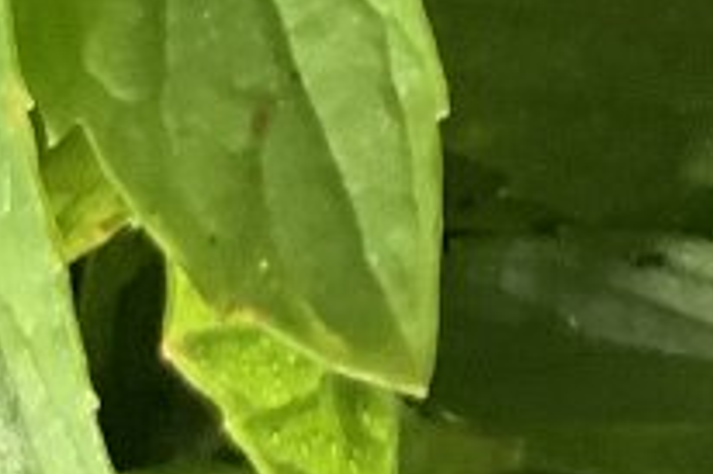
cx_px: 1267
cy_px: -951
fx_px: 4631
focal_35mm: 234
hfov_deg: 8.5
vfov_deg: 5.5
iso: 200
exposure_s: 1/40
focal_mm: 3
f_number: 1.8
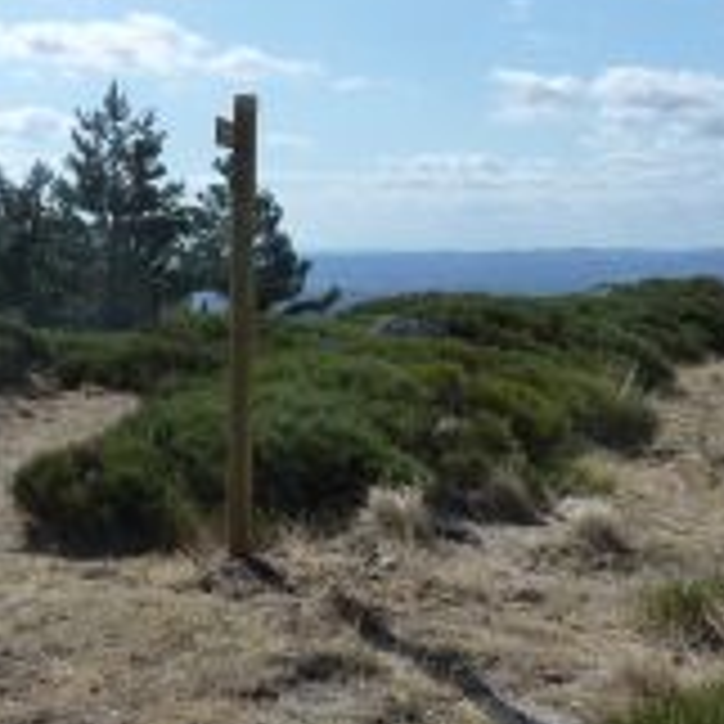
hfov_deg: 29.7
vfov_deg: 31.1
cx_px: 67
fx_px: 1301
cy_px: 319
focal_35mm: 55
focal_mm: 4.1
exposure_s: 1/640
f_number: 5.6
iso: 125
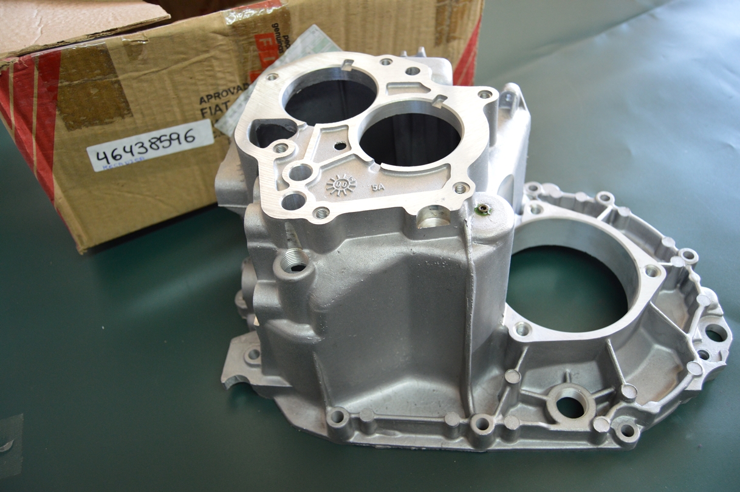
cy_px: 246
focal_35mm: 28
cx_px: 370
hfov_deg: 64.6
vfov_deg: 45.6
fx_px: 585
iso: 900
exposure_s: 1/60
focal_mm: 19
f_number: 3.5
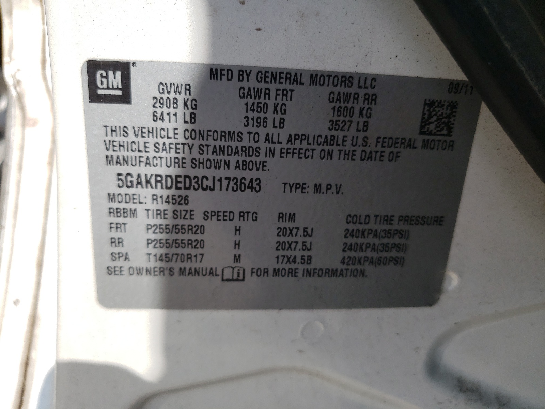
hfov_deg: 67.3
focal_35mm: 26
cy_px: 204
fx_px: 409
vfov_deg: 53.1
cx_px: 272
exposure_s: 1/3333
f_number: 1.5
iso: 50
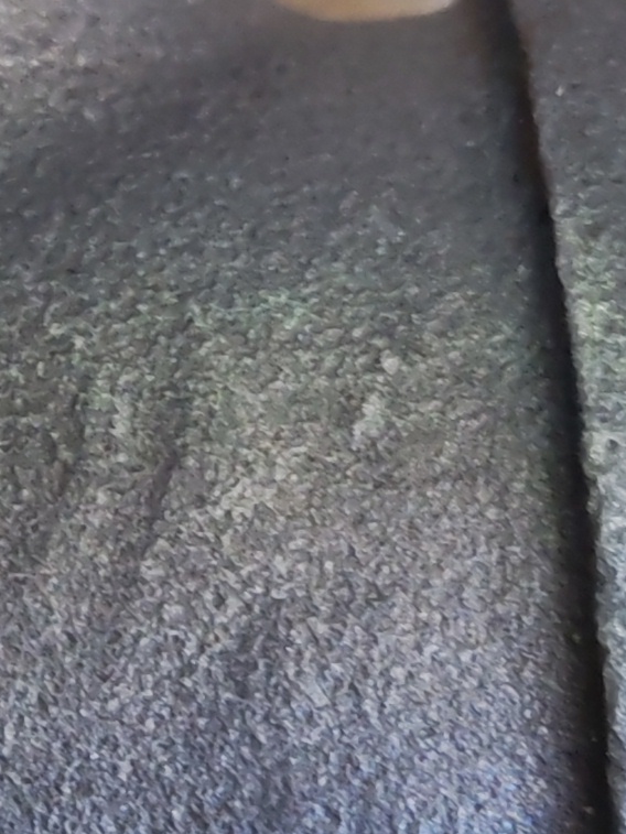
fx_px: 3519
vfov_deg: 13.5
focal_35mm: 146
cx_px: -159
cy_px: 421
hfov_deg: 10.0
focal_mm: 6.12
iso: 1000
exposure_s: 1/100
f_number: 1.9
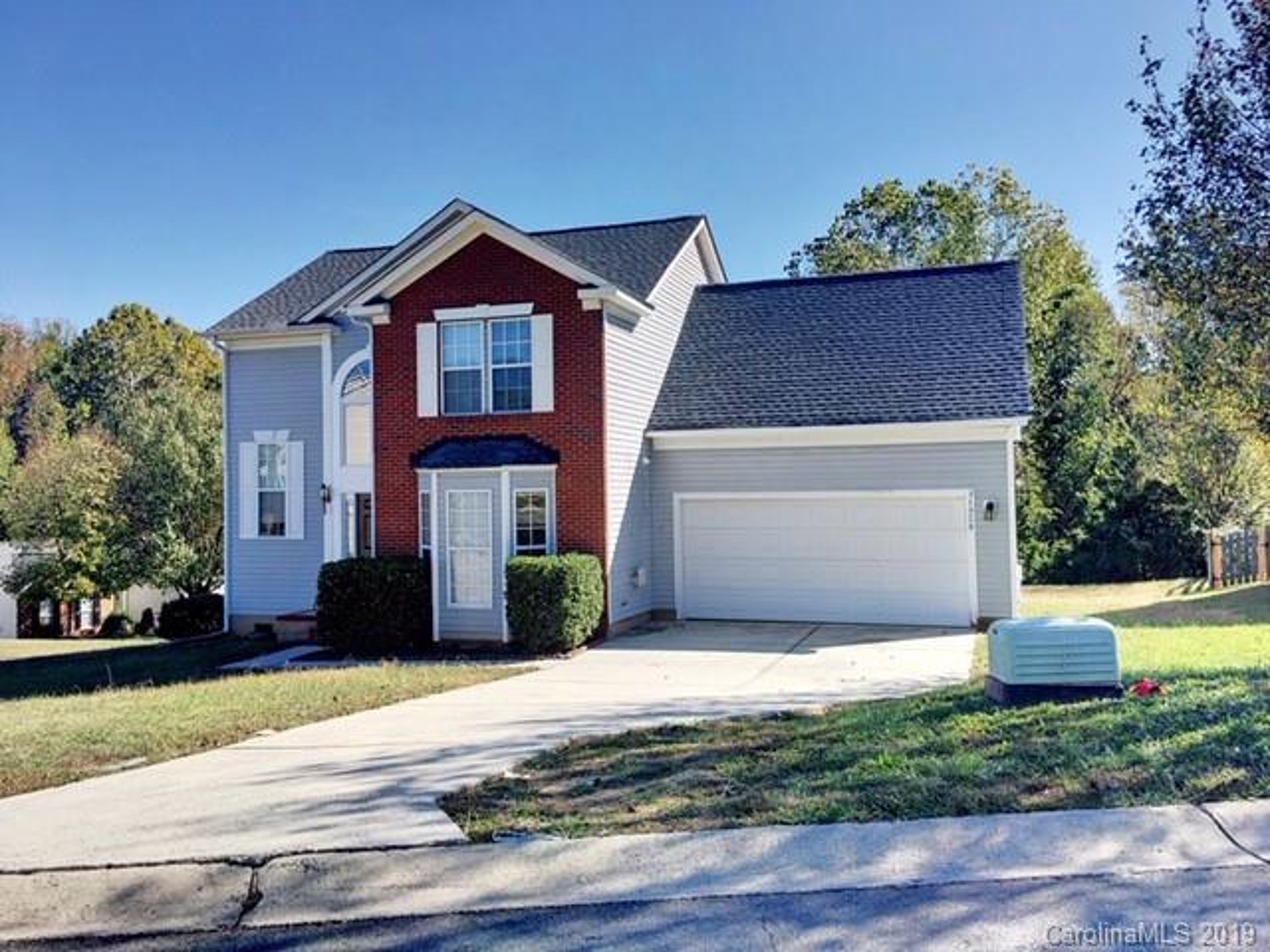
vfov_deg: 48.2
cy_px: 476
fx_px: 1064
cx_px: 635
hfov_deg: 61.7
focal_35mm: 29
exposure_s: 1/1115
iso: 25
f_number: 2.2
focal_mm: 4.15
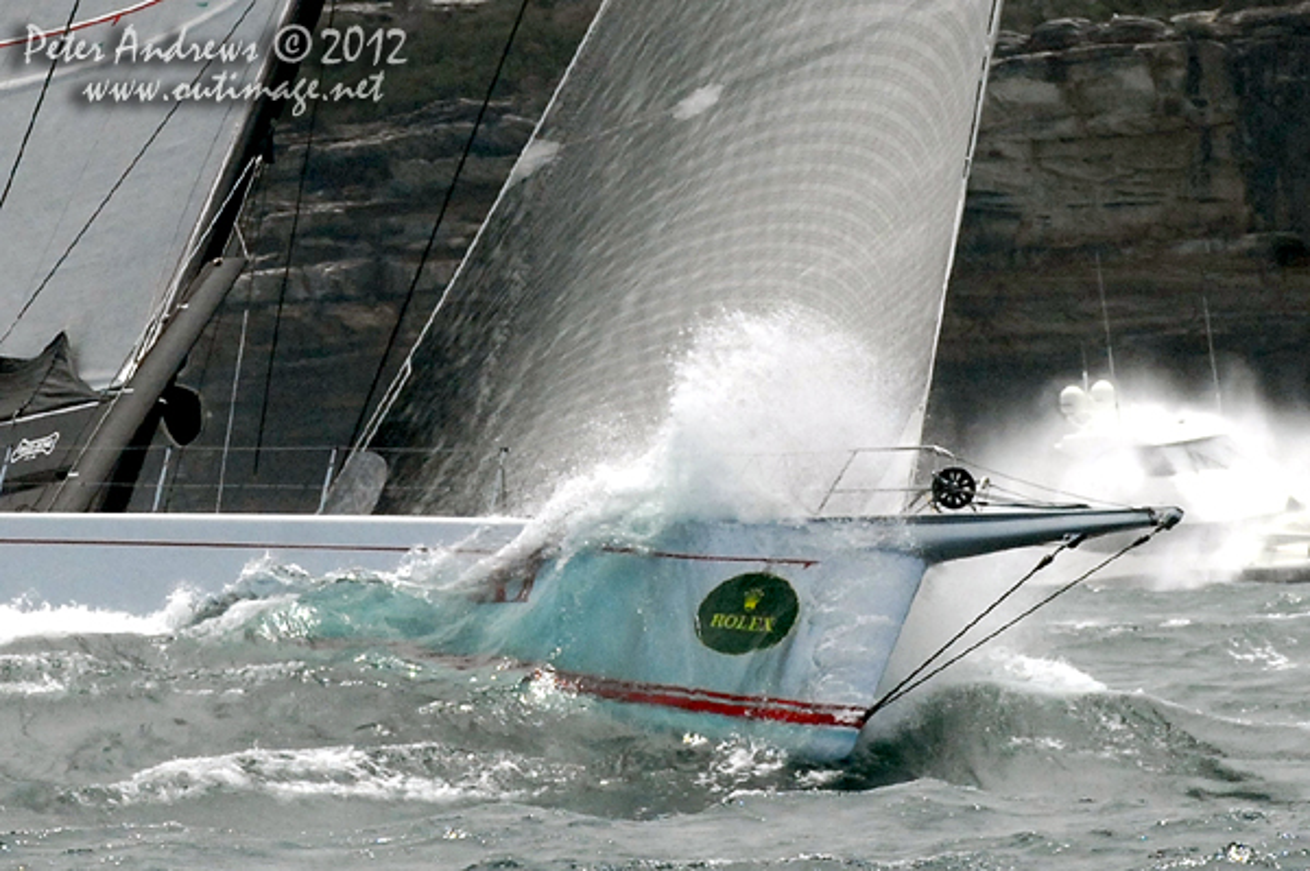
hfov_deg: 6.9
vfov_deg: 4.6
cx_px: 655
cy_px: 436
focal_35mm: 300
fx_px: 10907
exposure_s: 1/1000
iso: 400
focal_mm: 200
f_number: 7.6
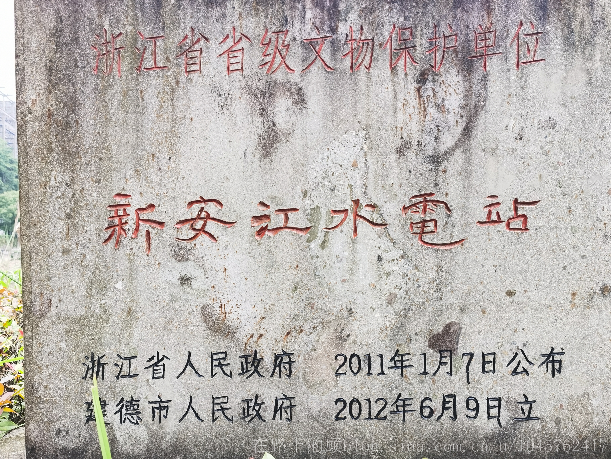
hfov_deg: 51.4
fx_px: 635
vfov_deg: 39.7
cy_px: 230
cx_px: 306
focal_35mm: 36
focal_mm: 5.56
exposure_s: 1/658
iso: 50
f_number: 1.6
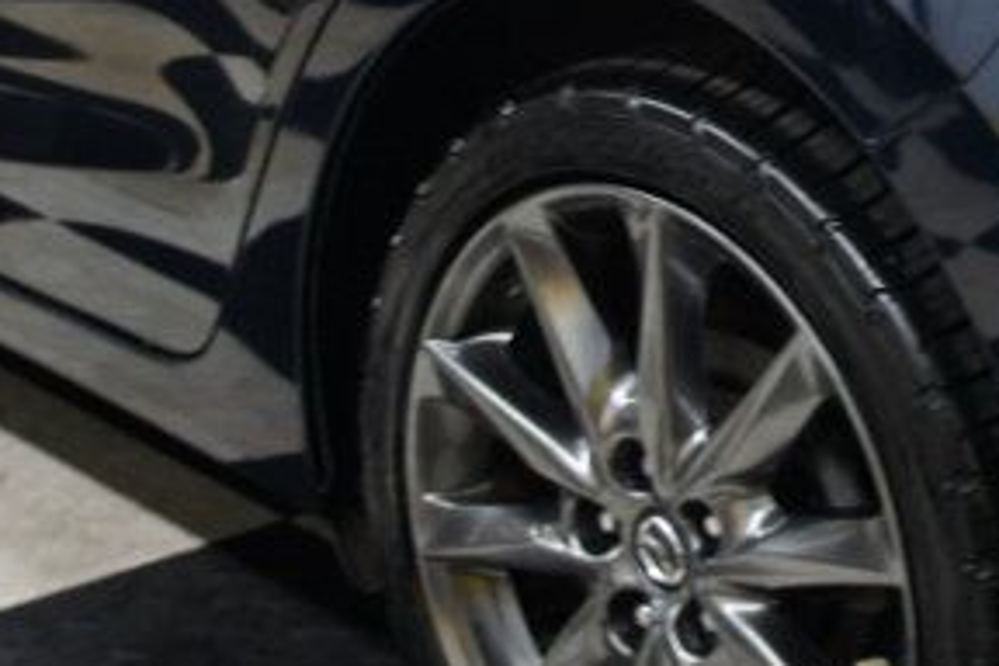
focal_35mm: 96
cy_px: -130
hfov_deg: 20.8
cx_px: 912
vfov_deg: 13.8
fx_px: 2664
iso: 500
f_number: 3.5
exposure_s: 1/30
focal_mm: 18
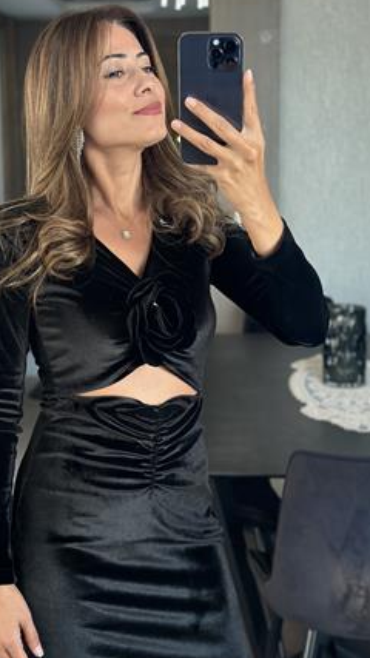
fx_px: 1082
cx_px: 131
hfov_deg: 19.4
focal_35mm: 62
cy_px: 321
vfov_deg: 33.8
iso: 160
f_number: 1.78
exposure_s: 1/60
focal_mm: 6.86
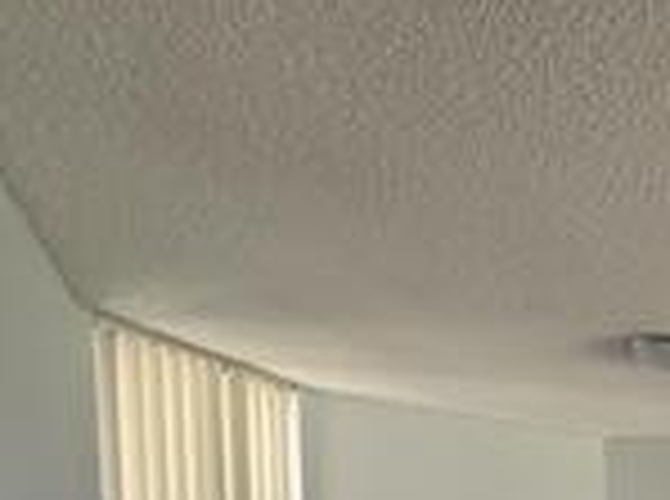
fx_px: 676
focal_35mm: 35
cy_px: 626
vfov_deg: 32.2
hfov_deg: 34.7
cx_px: 890
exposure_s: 1/120
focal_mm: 1.57
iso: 160
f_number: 1.8
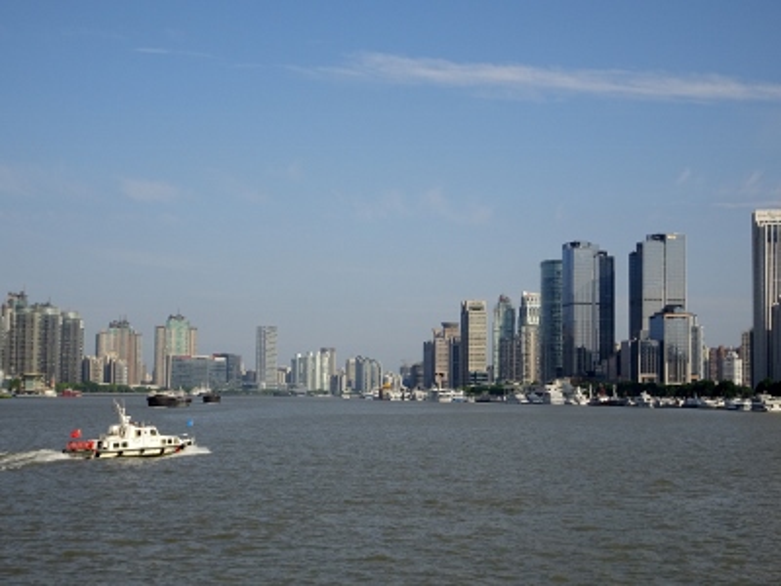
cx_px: 390
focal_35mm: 60
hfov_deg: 32.2
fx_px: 1354
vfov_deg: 24.4
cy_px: 293
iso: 80
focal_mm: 10.23
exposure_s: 1/640
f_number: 4.5
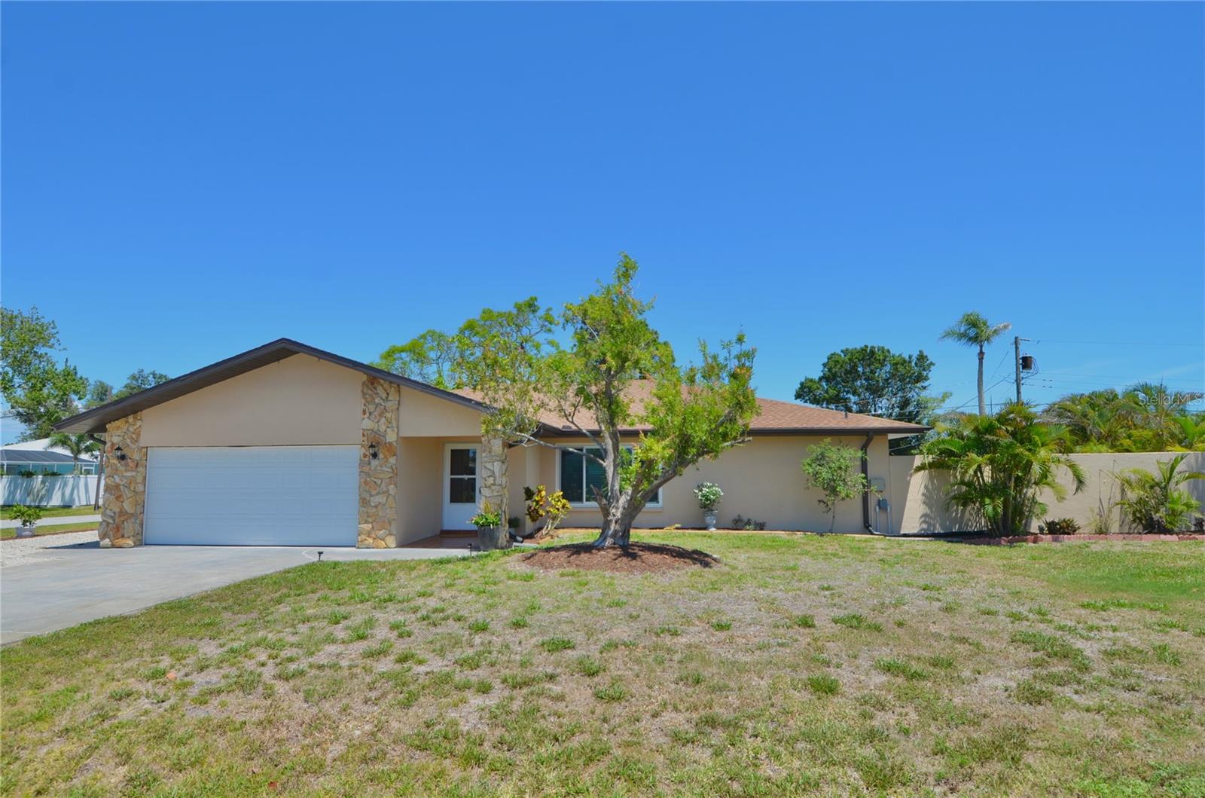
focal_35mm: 36
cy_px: 399
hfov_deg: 53.2
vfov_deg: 36.7
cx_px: 602
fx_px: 1202
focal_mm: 24
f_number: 8
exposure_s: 1/250
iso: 100
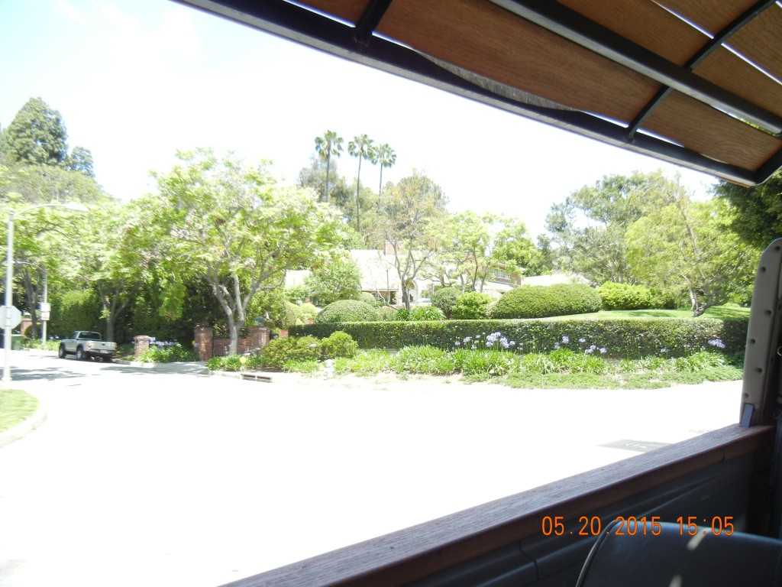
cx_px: 391
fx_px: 678
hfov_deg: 60.0
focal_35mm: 30
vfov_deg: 46.8
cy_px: 294
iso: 160
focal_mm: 5.4
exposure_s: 1/250
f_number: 3.5
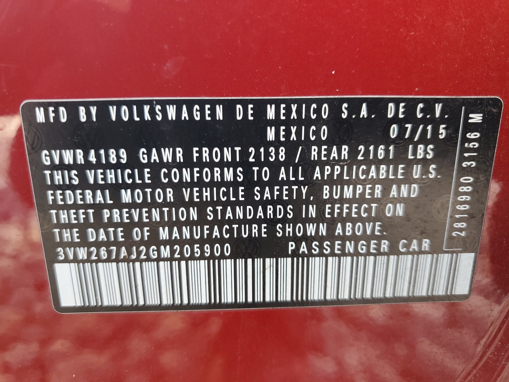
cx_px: 254
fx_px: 382
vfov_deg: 53.1
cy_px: 191
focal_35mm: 26
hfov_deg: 67.3
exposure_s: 1/60.2
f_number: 1.5
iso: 63
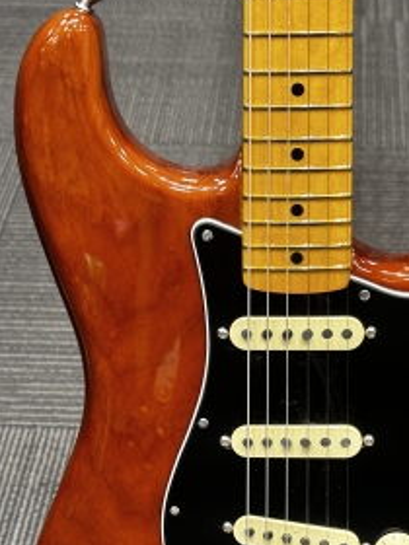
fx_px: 1402
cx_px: 269
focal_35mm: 89
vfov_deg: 21.7
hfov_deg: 16.6
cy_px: 448
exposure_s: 1/60
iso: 160
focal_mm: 6.86
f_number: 1.78
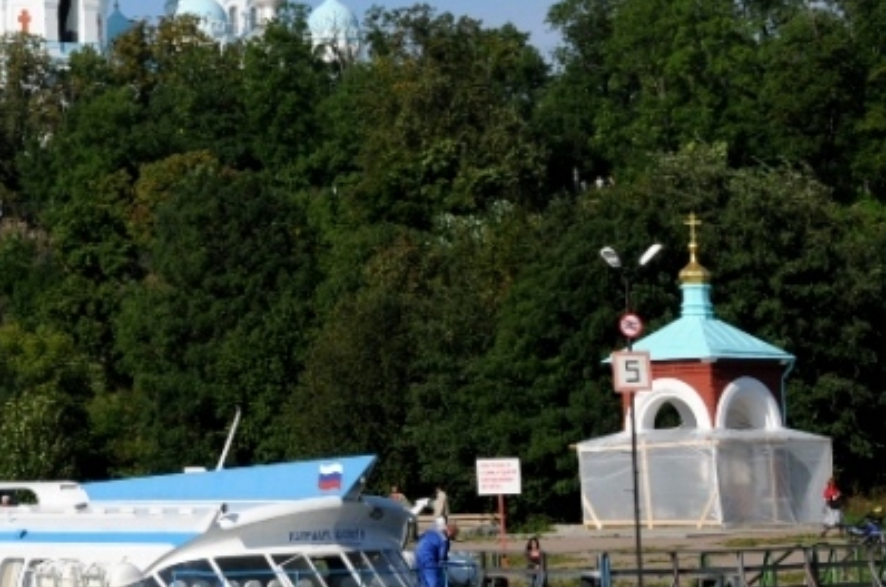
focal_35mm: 131
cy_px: 54
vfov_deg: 10.4
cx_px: 19
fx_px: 3225
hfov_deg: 15.4
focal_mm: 35
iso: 200
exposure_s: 1/500
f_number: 11
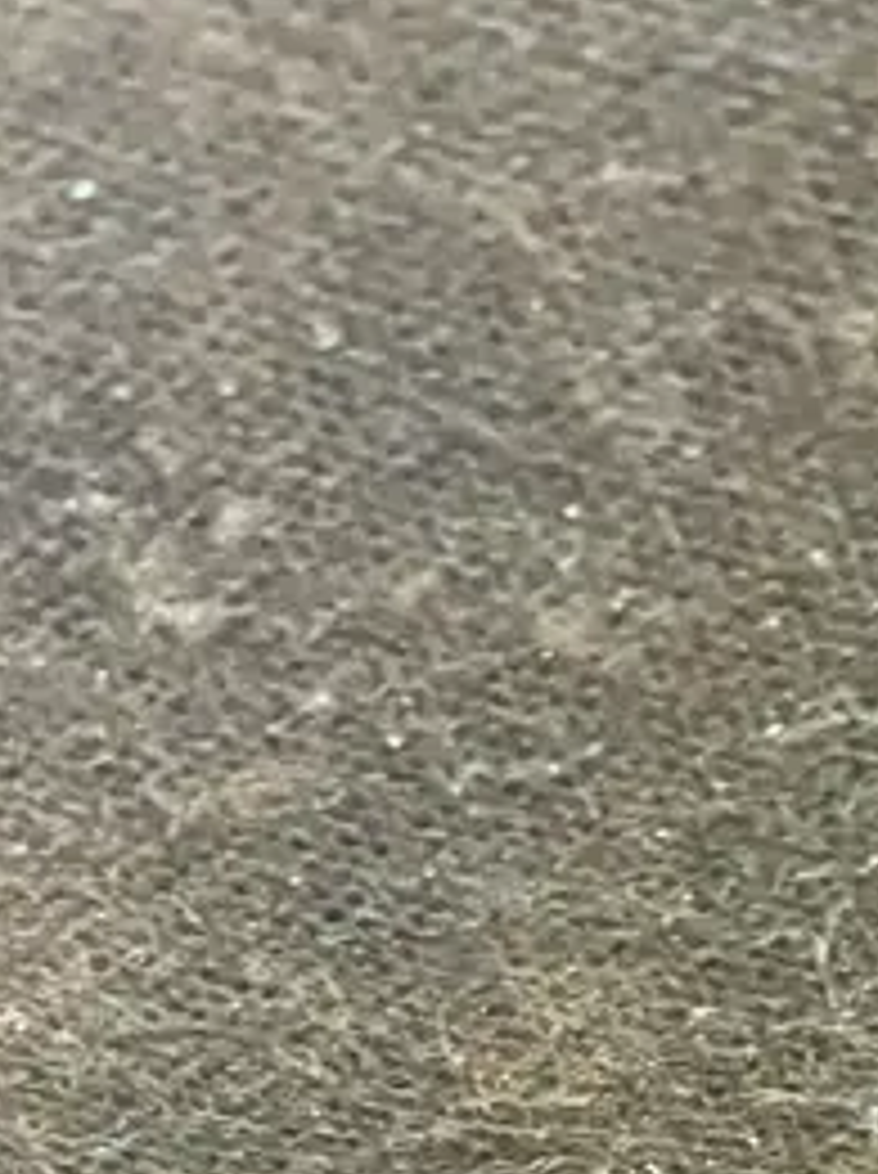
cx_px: 783
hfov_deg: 13.3
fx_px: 3729
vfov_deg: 16.4
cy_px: 1745
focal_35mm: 110
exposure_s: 1/25
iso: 500
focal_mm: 3.99
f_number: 1.8
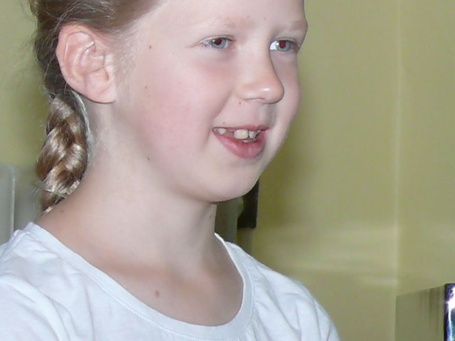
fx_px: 4679
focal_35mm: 356
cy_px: 119
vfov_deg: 4.2
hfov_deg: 5.6
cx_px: 217
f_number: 4
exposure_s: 1/30
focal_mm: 16.4
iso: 100
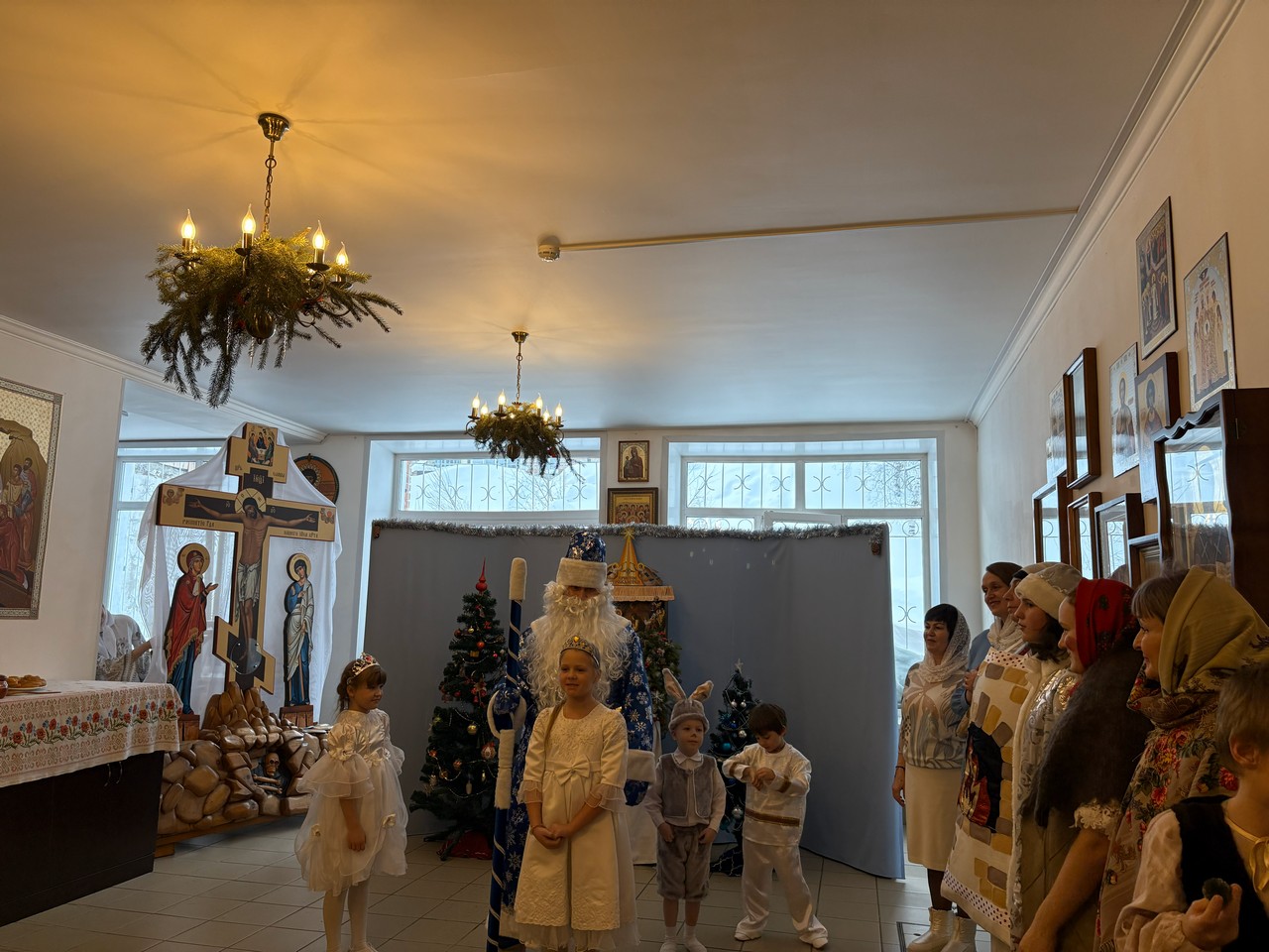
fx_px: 953
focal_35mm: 26
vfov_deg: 53.1
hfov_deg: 67.3
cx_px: 634
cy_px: 476
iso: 125
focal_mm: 5.96
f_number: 1.6
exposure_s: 1/233
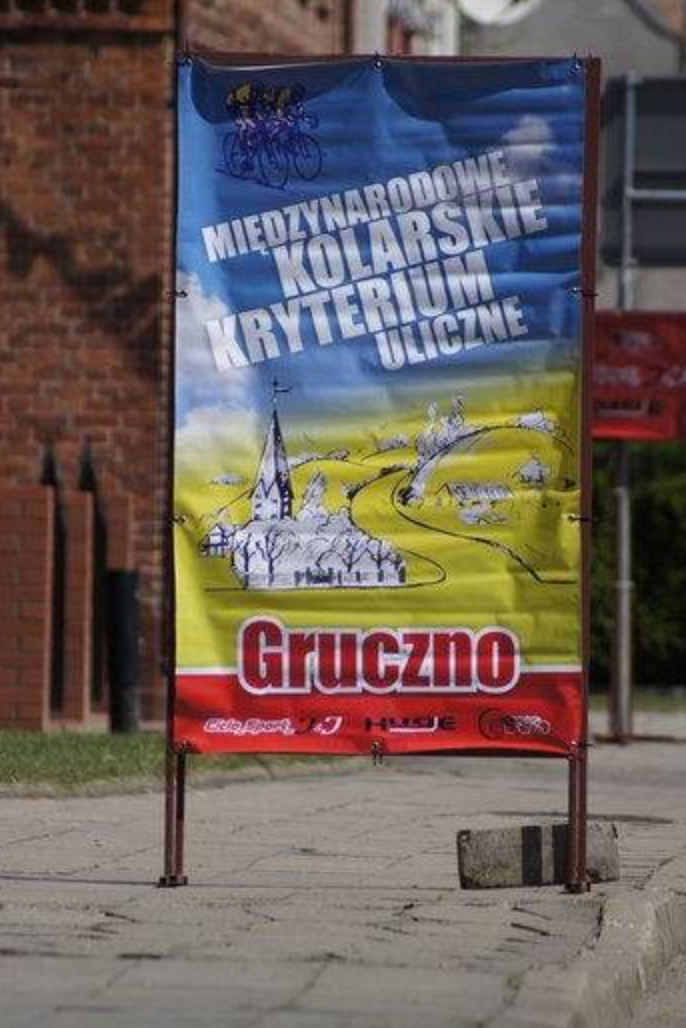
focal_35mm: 480
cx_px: 353
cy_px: 501
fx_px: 13710
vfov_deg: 4.3
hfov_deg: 2.9
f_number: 5.6
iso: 200
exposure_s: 1/2000
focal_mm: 300
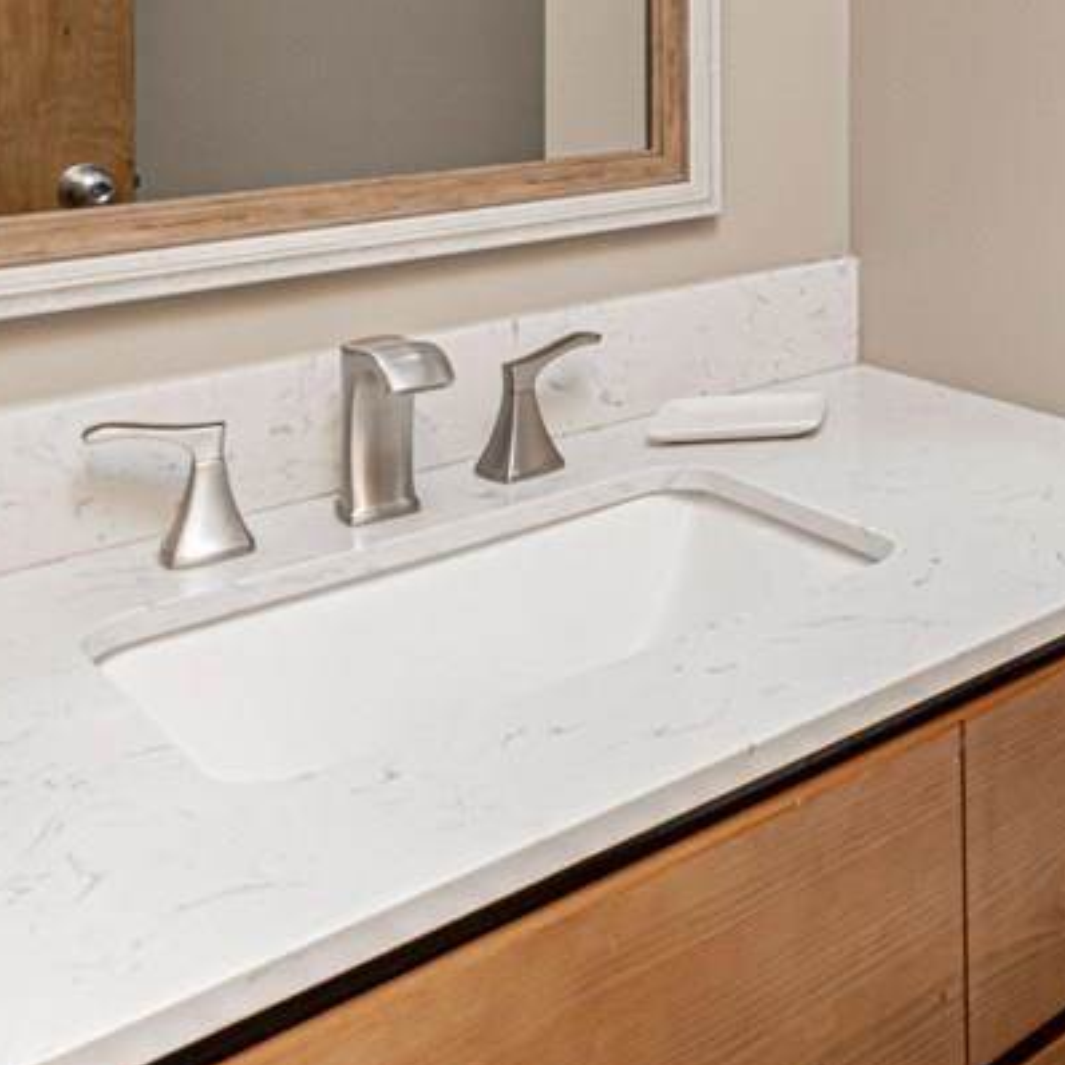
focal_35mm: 41
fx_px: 1427
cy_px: -66
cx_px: 1164
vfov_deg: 35.8
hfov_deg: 35.2
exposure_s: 1/60
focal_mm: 10
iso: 640
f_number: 10
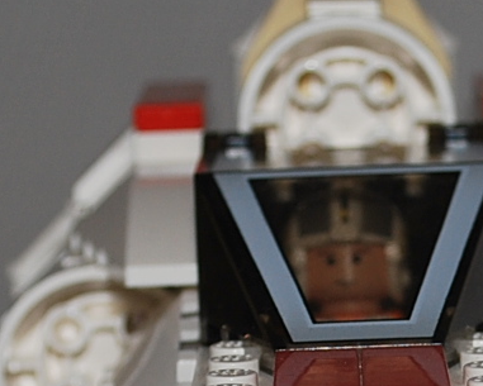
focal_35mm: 250
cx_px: 472
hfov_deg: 7.7
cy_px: 521
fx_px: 3580
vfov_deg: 6.1
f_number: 5.3
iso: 200
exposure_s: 1/60
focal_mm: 35
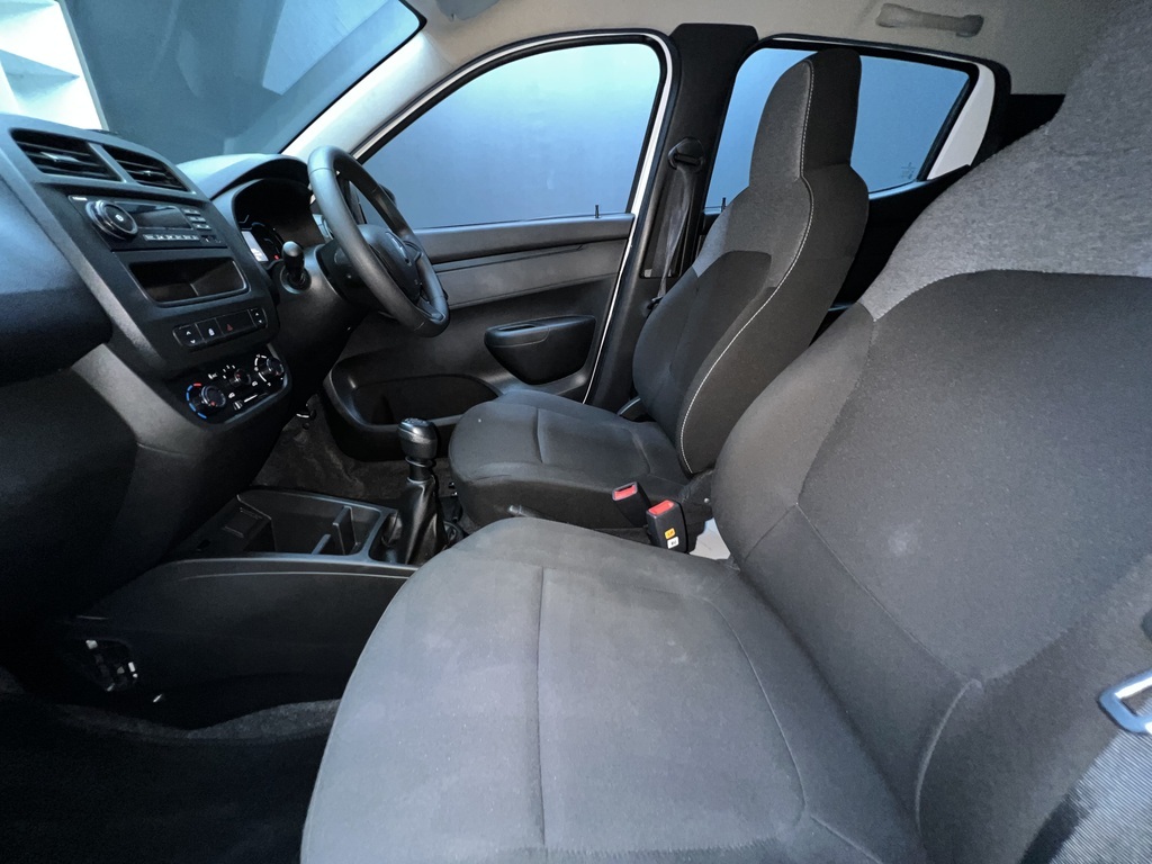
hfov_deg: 106.2
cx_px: 576
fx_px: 433
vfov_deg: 89.9
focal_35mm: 13
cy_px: 432
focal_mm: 1.57
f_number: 1.8
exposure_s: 1/25
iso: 200
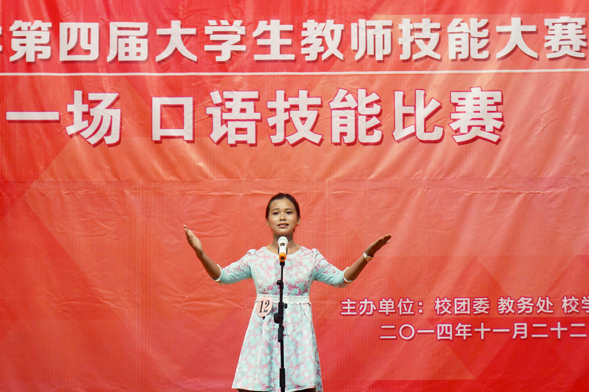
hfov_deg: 24.6
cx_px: 294
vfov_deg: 16.5
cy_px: 196
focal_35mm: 82
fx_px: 1349
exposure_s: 1/100
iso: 800
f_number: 5.6
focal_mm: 55
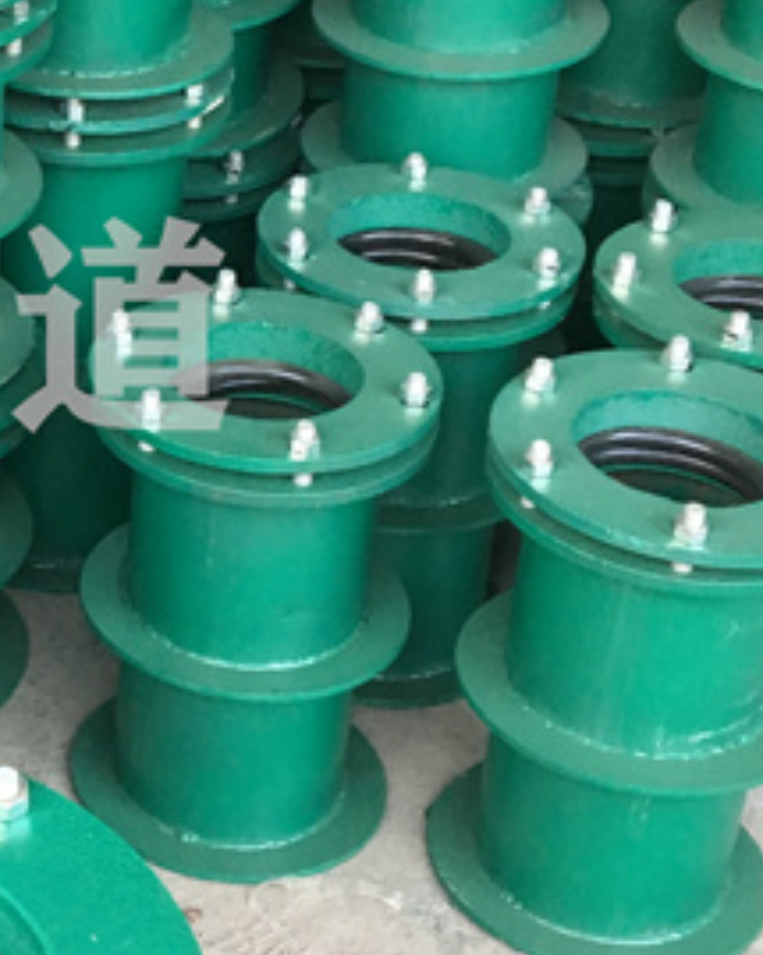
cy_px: 410
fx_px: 2372
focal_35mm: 84
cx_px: -181
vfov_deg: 22.7
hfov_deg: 17.3
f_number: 2.2
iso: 100
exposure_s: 1/33
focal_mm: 4.15
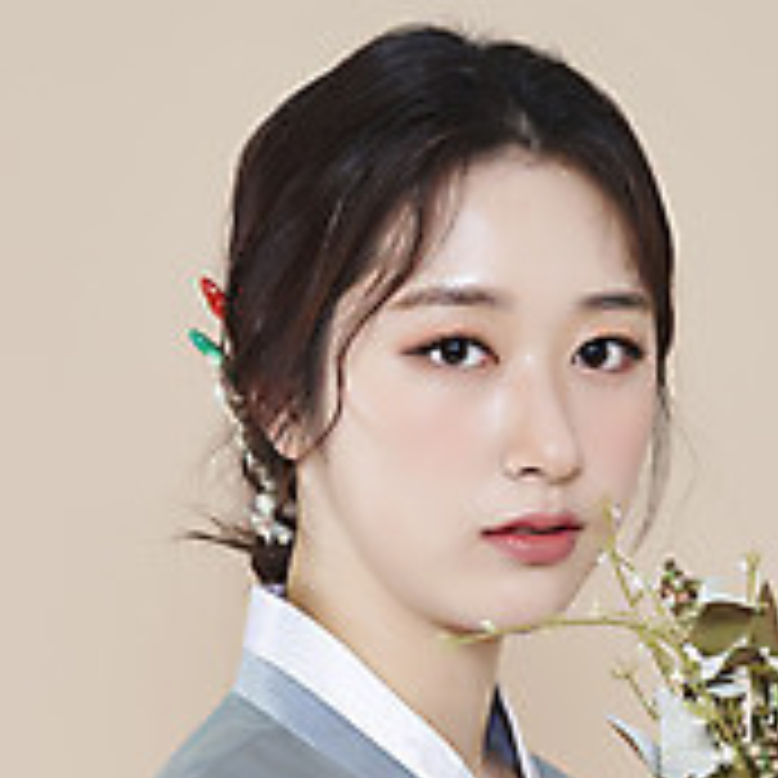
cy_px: 823
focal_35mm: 206
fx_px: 5238
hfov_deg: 8.5
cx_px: 519
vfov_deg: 8.4
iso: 64
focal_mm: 105
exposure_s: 1/125
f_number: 11
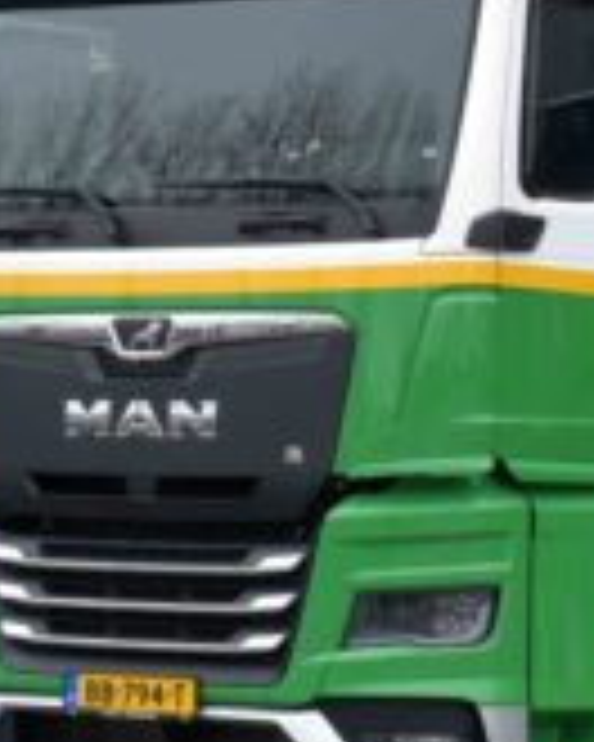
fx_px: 4615
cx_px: -126
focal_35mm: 210
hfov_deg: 7.3
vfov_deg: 9.1
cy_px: -52
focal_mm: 48
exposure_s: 1/100
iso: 640
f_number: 5
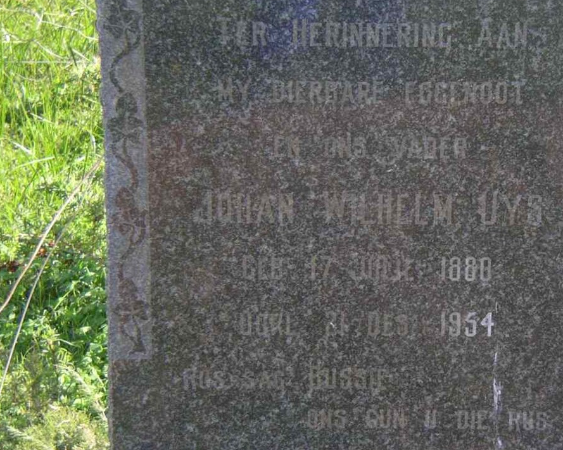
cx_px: 343
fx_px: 2283
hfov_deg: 14.1
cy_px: 215
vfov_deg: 11.3
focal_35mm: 137
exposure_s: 1/160
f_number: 3.9
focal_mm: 16
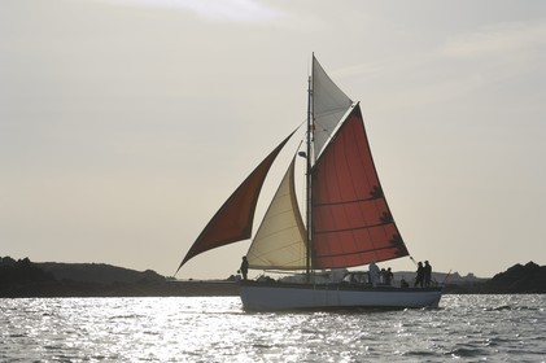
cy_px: 182
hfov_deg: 19.5
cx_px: 273
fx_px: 1591
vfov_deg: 13.0
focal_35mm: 105
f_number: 8.5
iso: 100
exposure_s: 1/500
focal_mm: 70
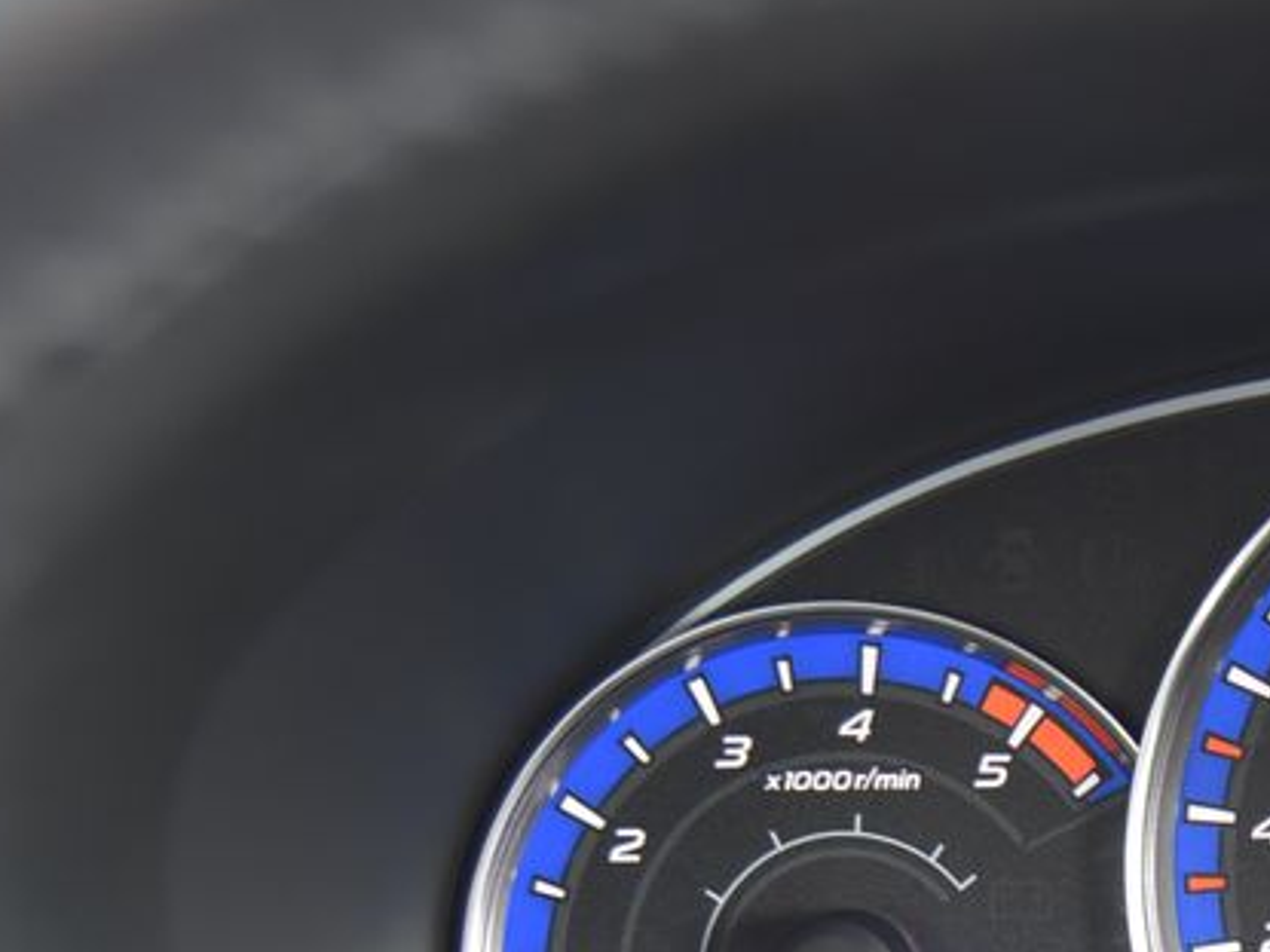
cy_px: 924
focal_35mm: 114
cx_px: 1527
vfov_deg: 12.8
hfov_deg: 16.5
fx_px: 4181
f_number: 4
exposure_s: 1/8
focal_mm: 48
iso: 500
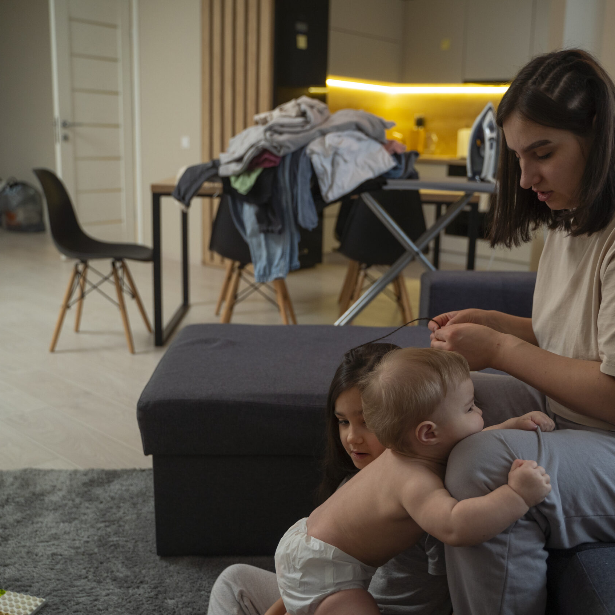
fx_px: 724
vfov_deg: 46.0
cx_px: 382
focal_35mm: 36
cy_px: 310
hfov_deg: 45.7
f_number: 2.8
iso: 1000
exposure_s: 1/160
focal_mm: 28
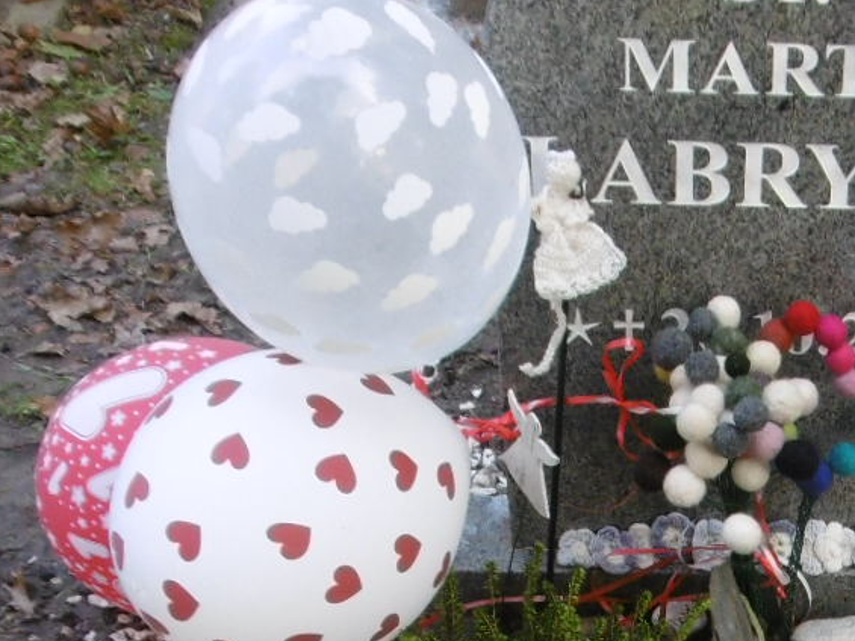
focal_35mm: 87
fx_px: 2149
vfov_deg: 15.9
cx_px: 832
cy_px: 892
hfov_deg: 21.8
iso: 100
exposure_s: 1/60
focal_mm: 4.3
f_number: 3.1
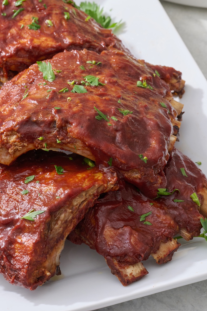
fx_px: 1284
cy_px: 112
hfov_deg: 9.2
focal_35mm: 149
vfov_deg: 13.8
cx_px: 63
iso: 800
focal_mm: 105
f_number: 14
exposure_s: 1/200
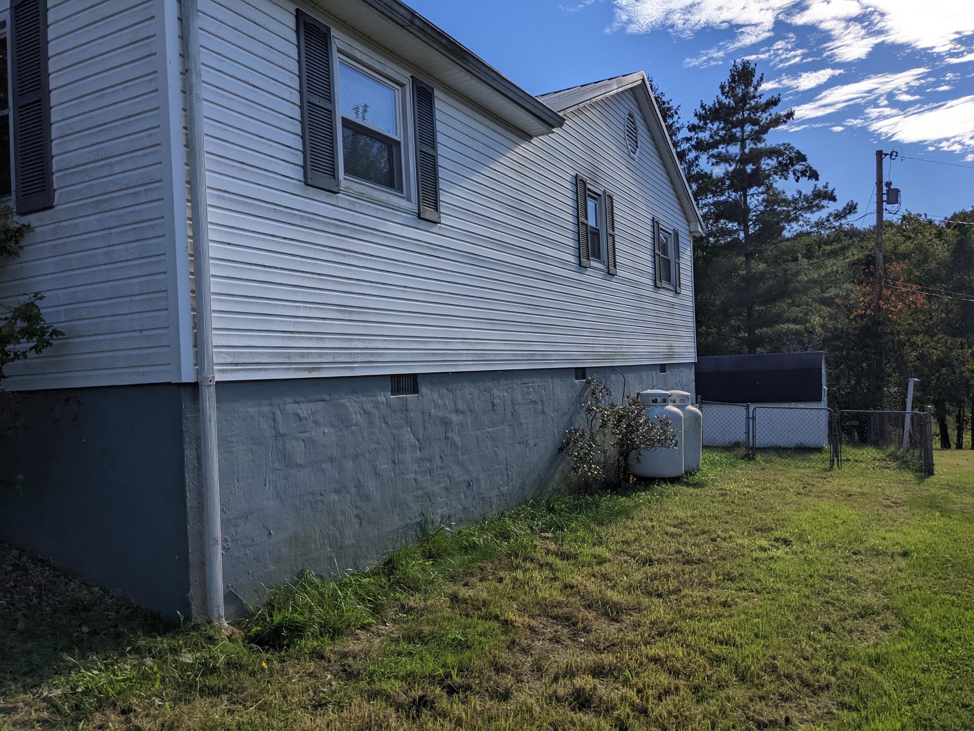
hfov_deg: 65.3
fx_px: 760
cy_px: 366
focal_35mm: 27
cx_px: 487
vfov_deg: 51.4
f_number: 1.73
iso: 48
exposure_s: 1/4673
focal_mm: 4.38
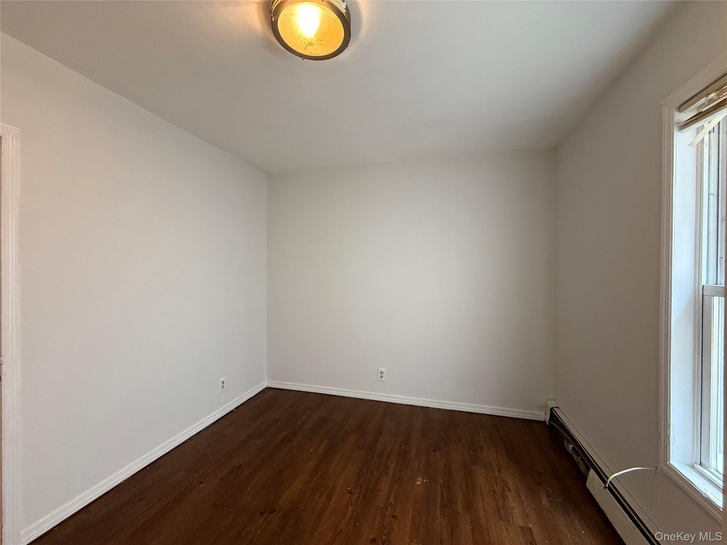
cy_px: 272
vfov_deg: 85.7
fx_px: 294
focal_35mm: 14
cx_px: 364
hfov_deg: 102.1
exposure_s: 1/60
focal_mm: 2.22
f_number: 2.2
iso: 400
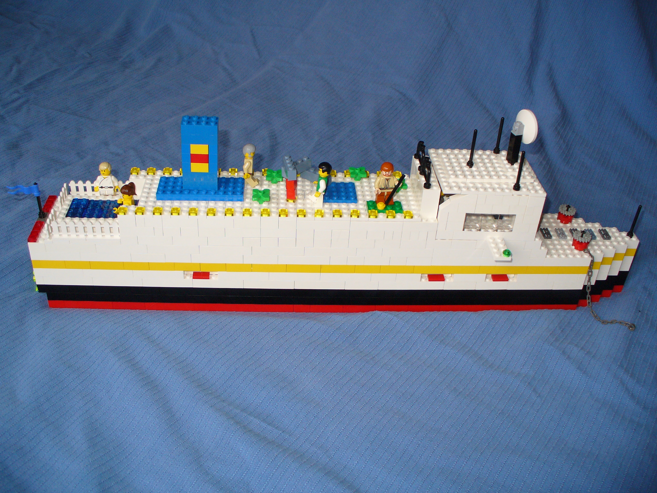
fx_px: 702
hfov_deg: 50.1
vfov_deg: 38.7
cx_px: 328
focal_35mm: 37
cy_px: 246
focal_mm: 6.1
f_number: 2.8
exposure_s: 1/60
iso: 100
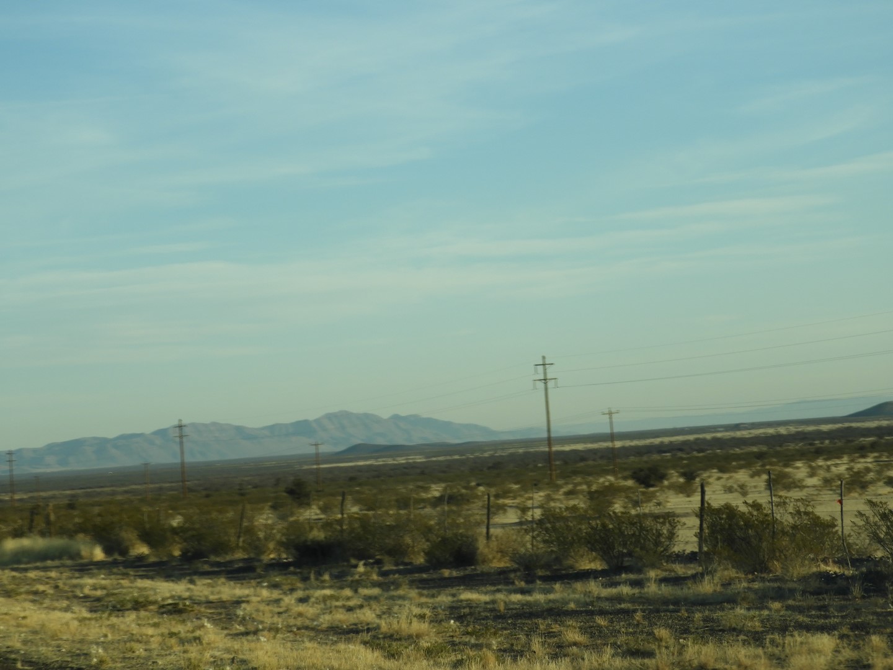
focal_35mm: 105
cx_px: 446
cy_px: 335
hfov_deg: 18.7
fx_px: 2709
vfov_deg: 14.1
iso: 100
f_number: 4.8
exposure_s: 1/400
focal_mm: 18.8
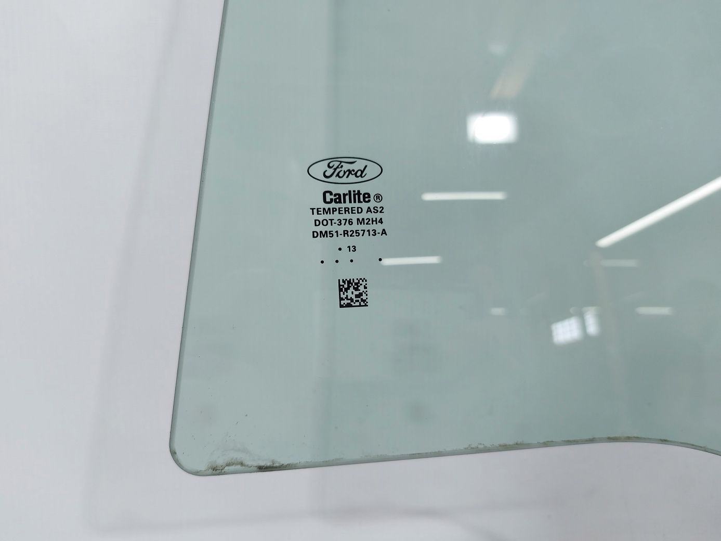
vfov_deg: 56.8
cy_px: 270
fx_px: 500
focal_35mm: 24
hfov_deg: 71.6
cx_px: 360
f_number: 1.8
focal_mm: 5.23
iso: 32
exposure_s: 1/50
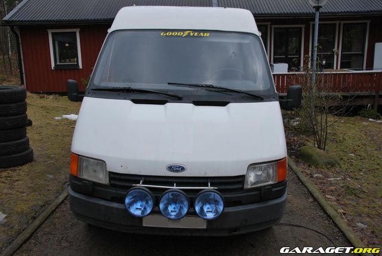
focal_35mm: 33
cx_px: 191
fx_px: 350
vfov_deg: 40.0
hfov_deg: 57.2
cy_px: 128
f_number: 6.3
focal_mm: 22
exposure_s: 1/160
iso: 100
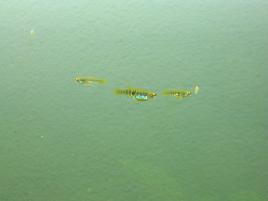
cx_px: 134
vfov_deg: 14.4
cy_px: 100
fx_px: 797
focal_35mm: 103
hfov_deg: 19.1
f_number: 4.5
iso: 400
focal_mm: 18.6
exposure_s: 1/30
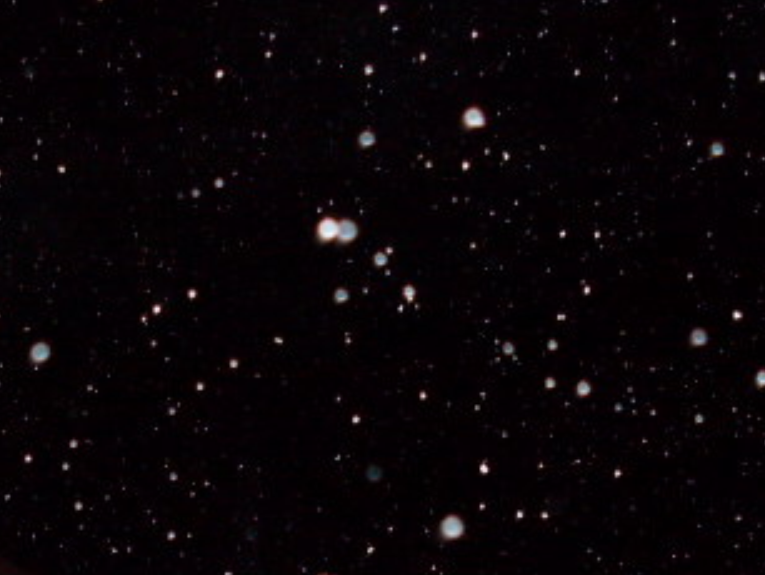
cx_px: 138
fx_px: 2809
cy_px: 758
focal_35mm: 127
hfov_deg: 15.4
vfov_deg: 11.4
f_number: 2.8
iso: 120
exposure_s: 1/45
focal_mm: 6.3
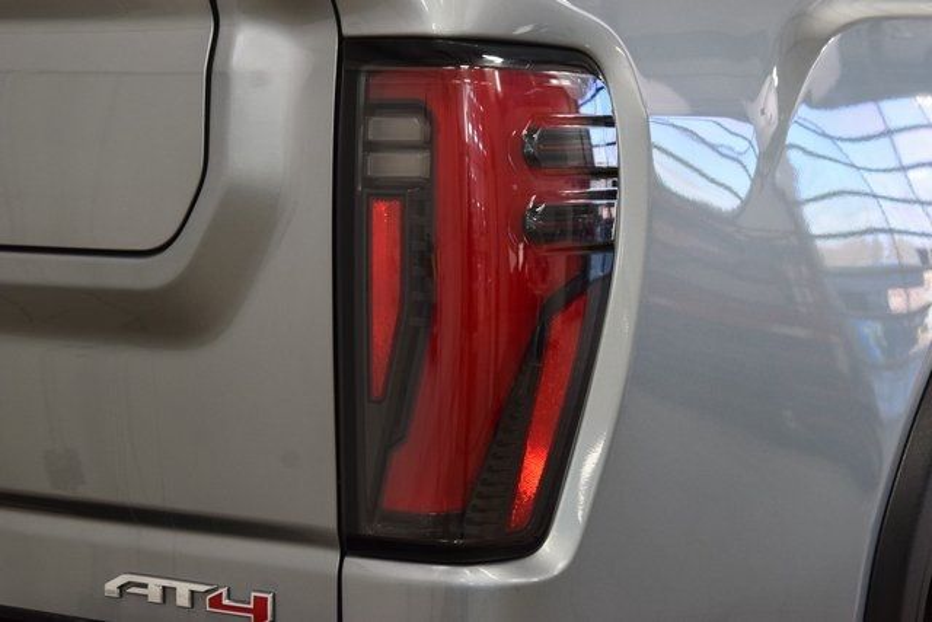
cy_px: 311
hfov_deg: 23.4
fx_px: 2253
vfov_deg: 15.7
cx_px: 466
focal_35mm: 87
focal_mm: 58
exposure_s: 1/30
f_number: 7.1
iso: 1100
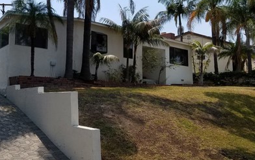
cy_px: 45
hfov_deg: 43.5
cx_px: 78
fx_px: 313
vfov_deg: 28.3
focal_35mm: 45
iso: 50
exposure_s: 1/3480
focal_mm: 4.2
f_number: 1.7
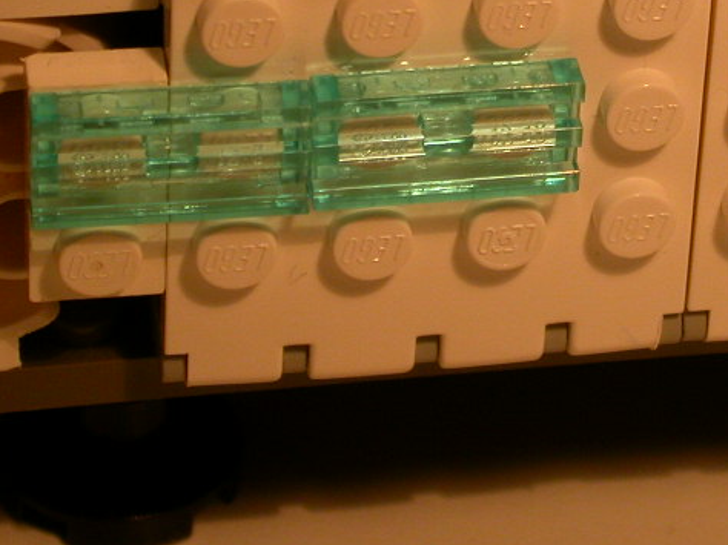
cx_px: 676
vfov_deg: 6.2
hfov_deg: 8.2
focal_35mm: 240
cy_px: 6
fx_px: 5045
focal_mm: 23.1
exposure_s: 1/112
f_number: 4.2
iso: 100
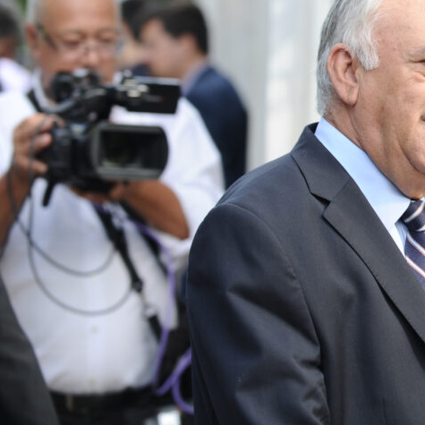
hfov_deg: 11.5
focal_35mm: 150
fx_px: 2084
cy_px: 128
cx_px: 436
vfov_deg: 11.6
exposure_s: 1/400
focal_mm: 82
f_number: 3.5
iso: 320
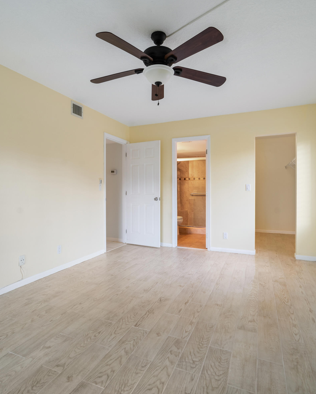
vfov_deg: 80.4
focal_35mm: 20
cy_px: 194
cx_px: 154
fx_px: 234
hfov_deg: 68.1
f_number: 9
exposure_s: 1/2.5
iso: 400
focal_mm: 14
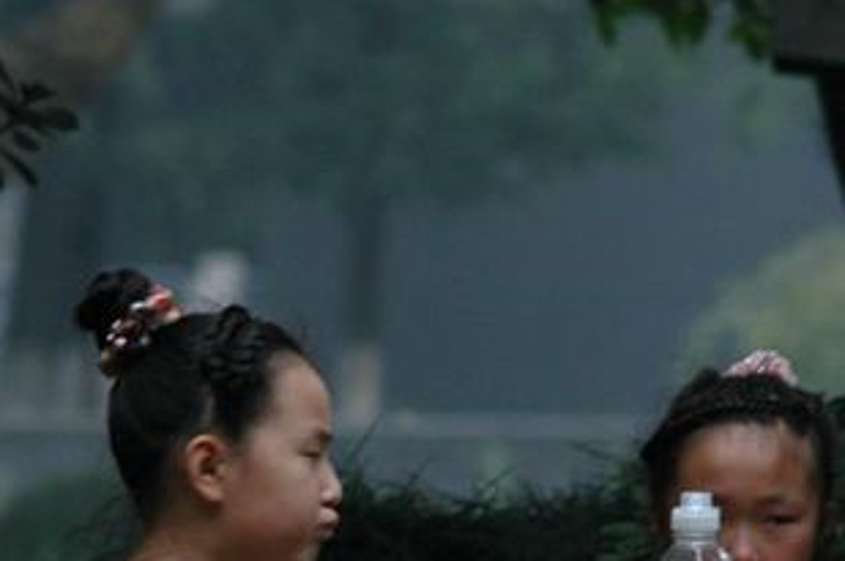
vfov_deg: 1.3
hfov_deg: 2.0
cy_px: 710
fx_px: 24490
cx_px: 582
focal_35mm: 1045
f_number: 7.1
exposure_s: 1/125
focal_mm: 210
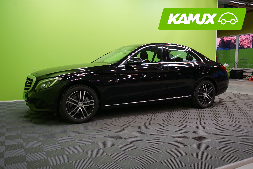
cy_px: 84
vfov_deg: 42.3
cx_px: 126
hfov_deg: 60.3
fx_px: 218
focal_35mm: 31
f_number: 5.6
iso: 400
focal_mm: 31
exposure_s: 1/20
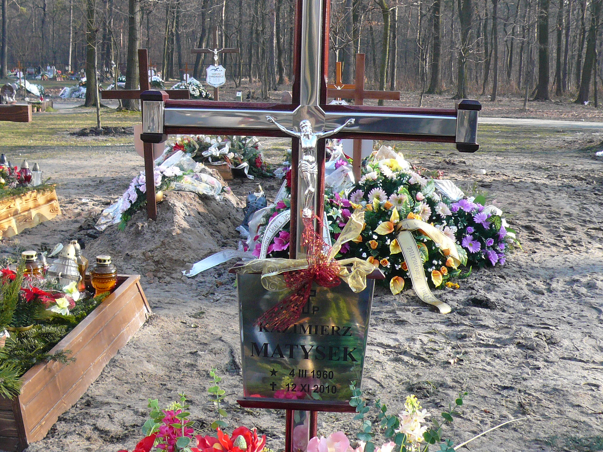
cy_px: 226
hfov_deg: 37.5
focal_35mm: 51
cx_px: 302
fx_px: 888
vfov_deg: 28.6
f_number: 3
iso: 100
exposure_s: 1/200
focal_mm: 5.4
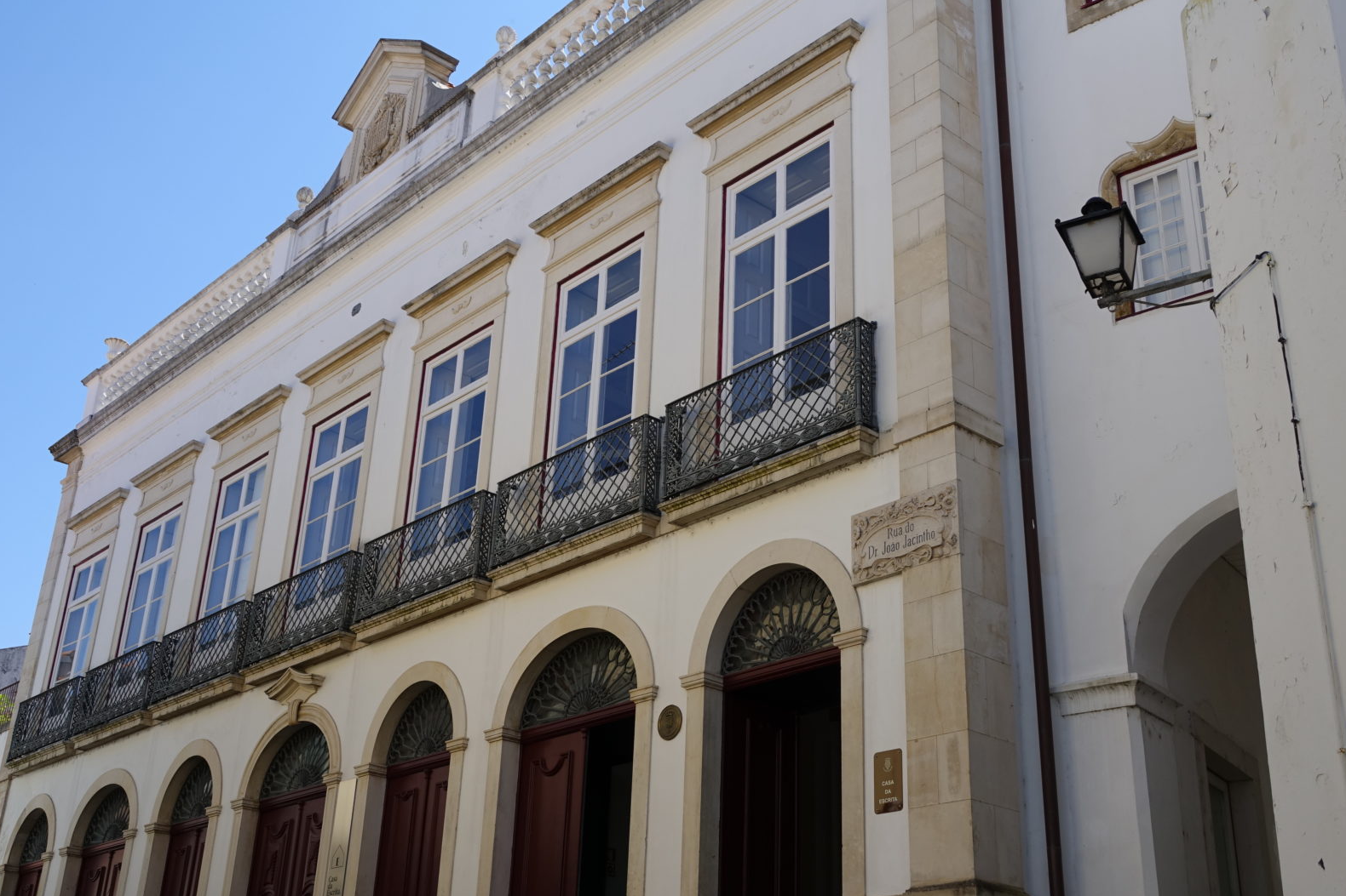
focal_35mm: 40
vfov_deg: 33.4
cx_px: 668
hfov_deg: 48.5
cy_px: 452
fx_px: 1495
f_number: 4
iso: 100
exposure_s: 1/640
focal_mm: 14.16
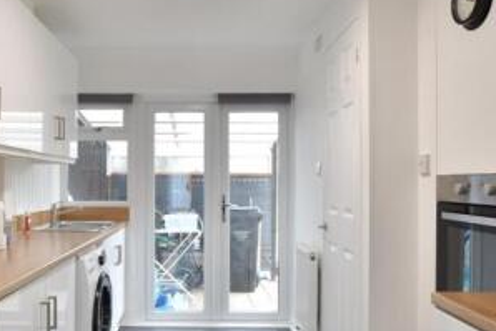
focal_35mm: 33
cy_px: 179
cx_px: 191
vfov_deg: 40.0
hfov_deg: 56.6
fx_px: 455
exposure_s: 1/13
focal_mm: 10
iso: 500
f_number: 8
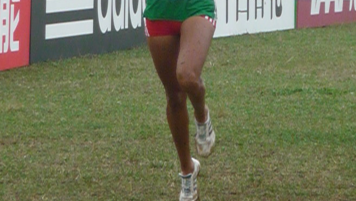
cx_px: 169
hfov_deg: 3.6
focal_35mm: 605
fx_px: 5713
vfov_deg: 2.0
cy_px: -2
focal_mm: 39.2
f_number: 4.9
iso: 500
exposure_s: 1/500
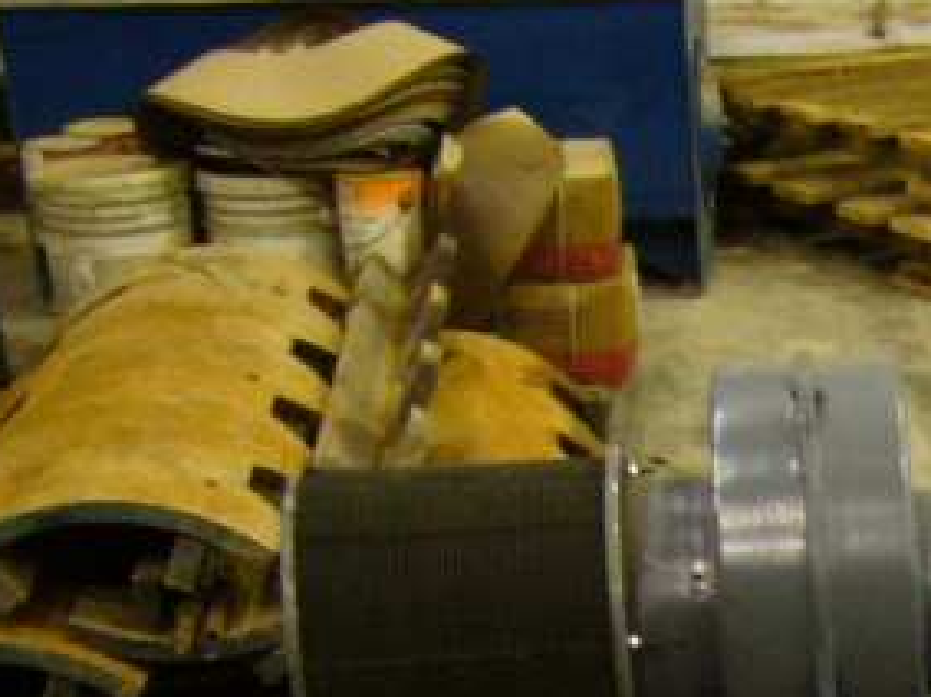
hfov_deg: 17.9
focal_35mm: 105
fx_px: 2823
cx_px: 1095
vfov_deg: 13.4
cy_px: 1016
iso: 200
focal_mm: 5.8
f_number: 2.8
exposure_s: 1/8
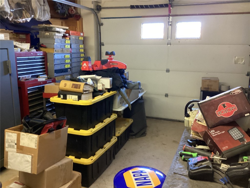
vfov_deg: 45.4
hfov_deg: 58.4
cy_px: 94
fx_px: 224
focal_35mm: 31
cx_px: 125
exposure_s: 1/30
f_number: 2.4
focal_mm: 3.3
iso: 320
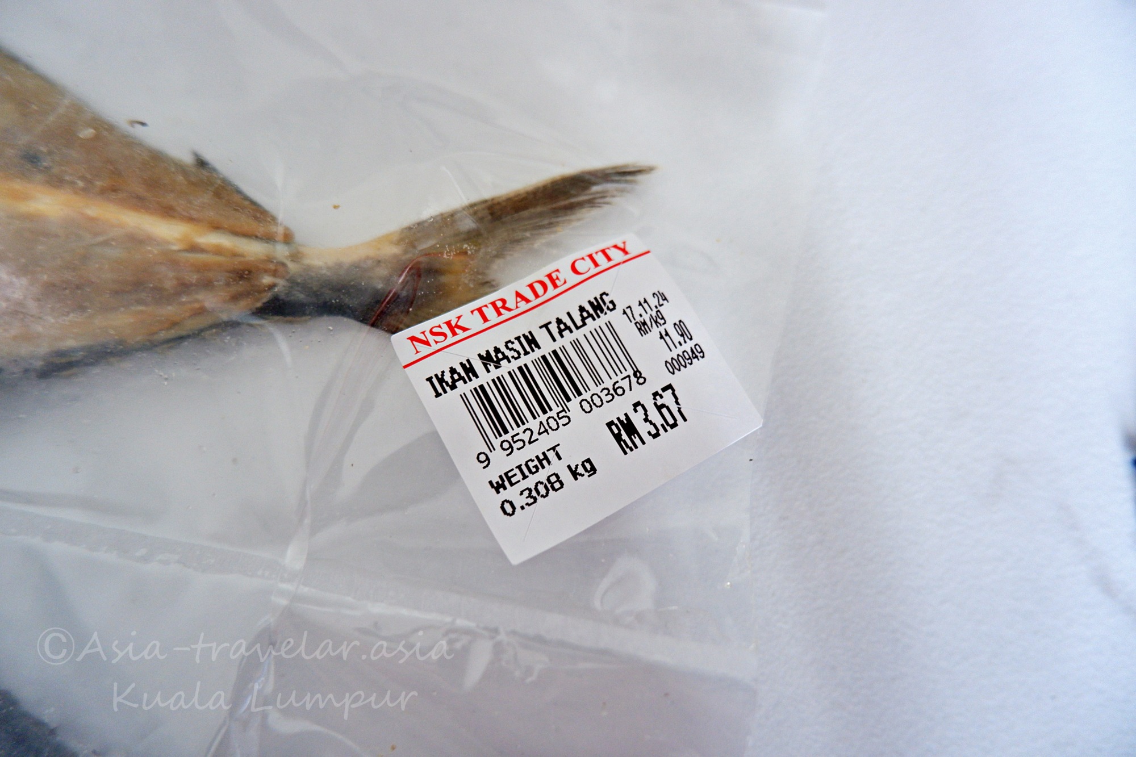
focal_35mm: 23
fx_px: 726
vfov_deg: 55.1
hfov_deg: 76.1
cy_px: 378
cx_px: 568
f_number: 3.5
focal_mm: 15
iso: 640
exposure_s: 1/25
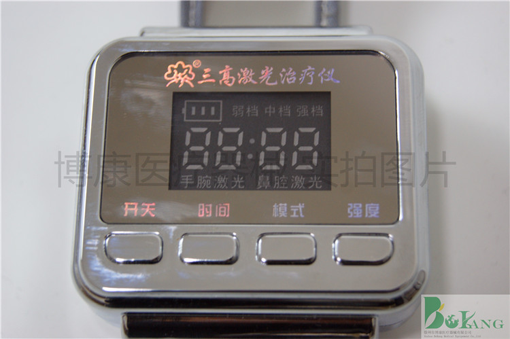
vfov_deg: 16.5
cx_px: 255
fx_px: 1168
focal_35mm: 82
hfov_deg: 24.6
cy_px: 170
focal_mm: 55
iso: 400
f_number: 5.6
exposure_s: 1/15
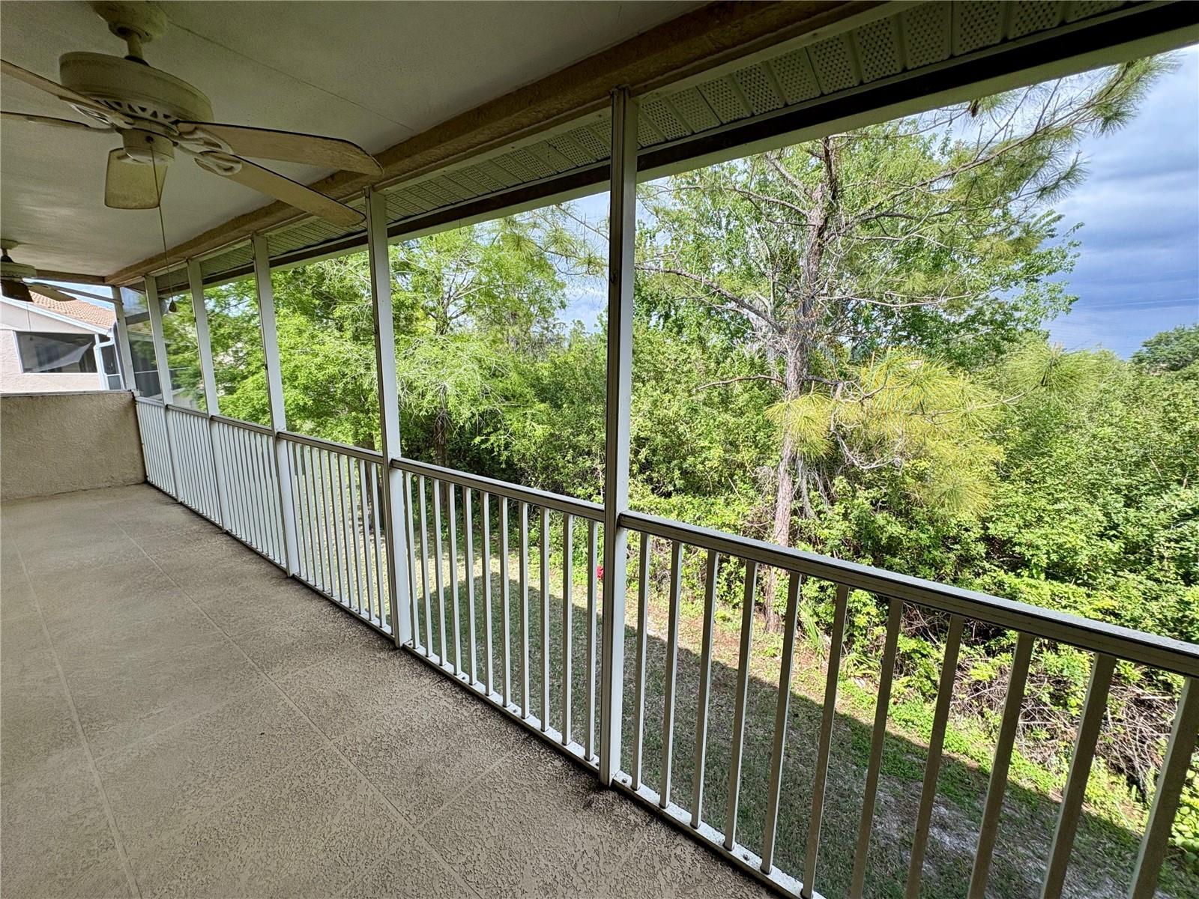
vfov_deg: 85.7
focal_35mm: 14
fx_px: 485
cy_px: 450
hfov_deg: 102.1
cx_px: 600
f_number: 2.2
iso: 64
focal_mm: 2.22
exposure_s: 1/565
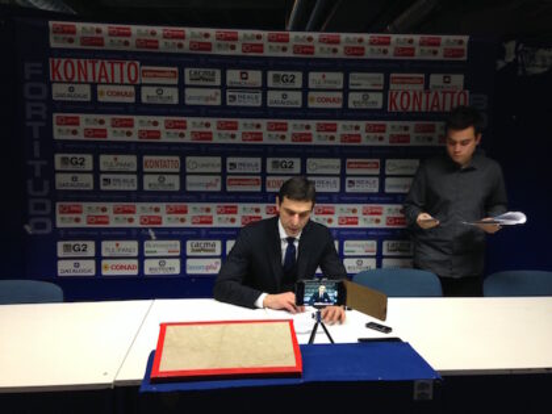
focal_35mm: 33
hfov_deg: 55.4
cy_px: 207
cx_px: 276
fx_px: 526
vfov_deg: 42.9
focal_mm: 4.12
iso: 100
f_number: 2.4
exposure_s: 1/20
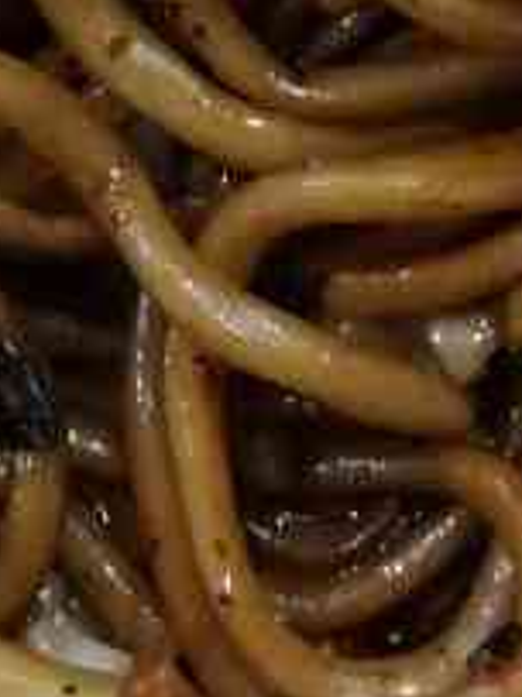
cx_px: 350
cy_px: -661
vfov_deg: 13.7
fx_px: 2496
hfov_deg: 11.9
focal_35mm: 124
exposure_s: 1/25
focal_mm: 3.95
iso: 400
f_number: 2.2
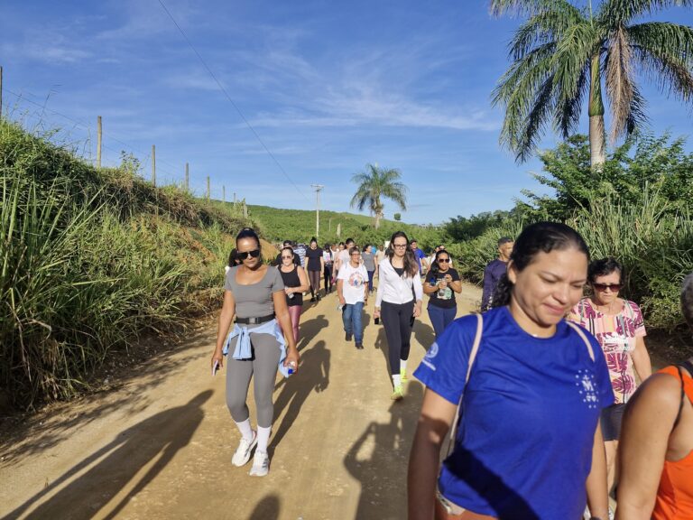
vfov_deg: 58.9
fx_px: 460
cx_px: 346
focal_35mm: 23
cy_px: 260
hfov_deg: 73.9
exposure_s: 1/2048
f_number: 1.8
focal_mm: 5.54
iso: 50
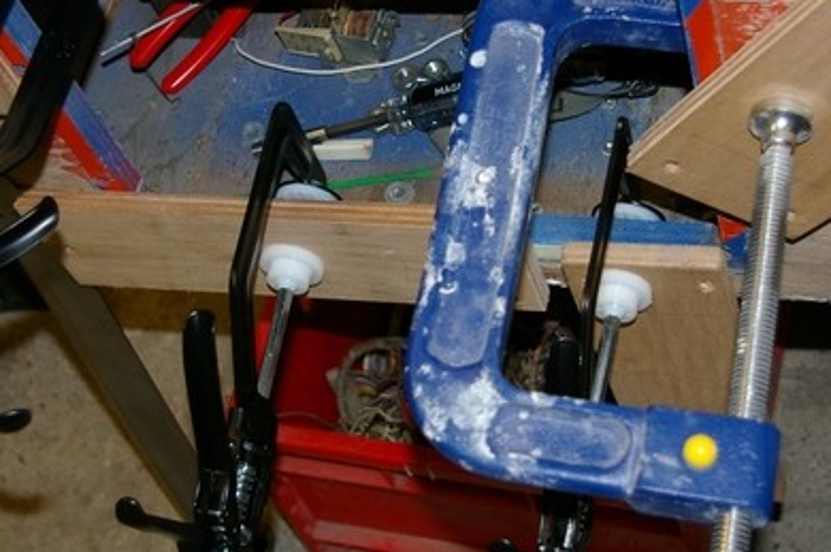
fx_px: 1729
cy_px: 248
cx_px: 437
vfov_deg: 18.1
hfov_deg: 27.0
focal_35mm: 75
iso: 200
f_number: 4
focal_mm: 26
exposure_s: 1/45
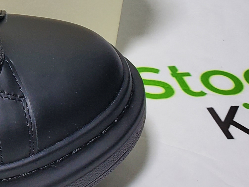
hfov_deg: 16.7
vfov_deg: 13.5
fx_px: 748
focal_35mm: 104
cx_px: -150
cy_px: -78
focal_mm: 4.3
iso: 50
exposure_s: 1/187
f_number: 2.4
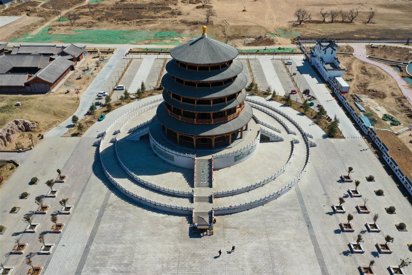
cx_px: 206
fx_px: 320
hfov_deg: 65.5
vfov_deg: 46.4
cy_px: 138
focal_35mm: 28
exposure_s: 1/160
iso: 100
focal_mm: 10.26
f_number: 11
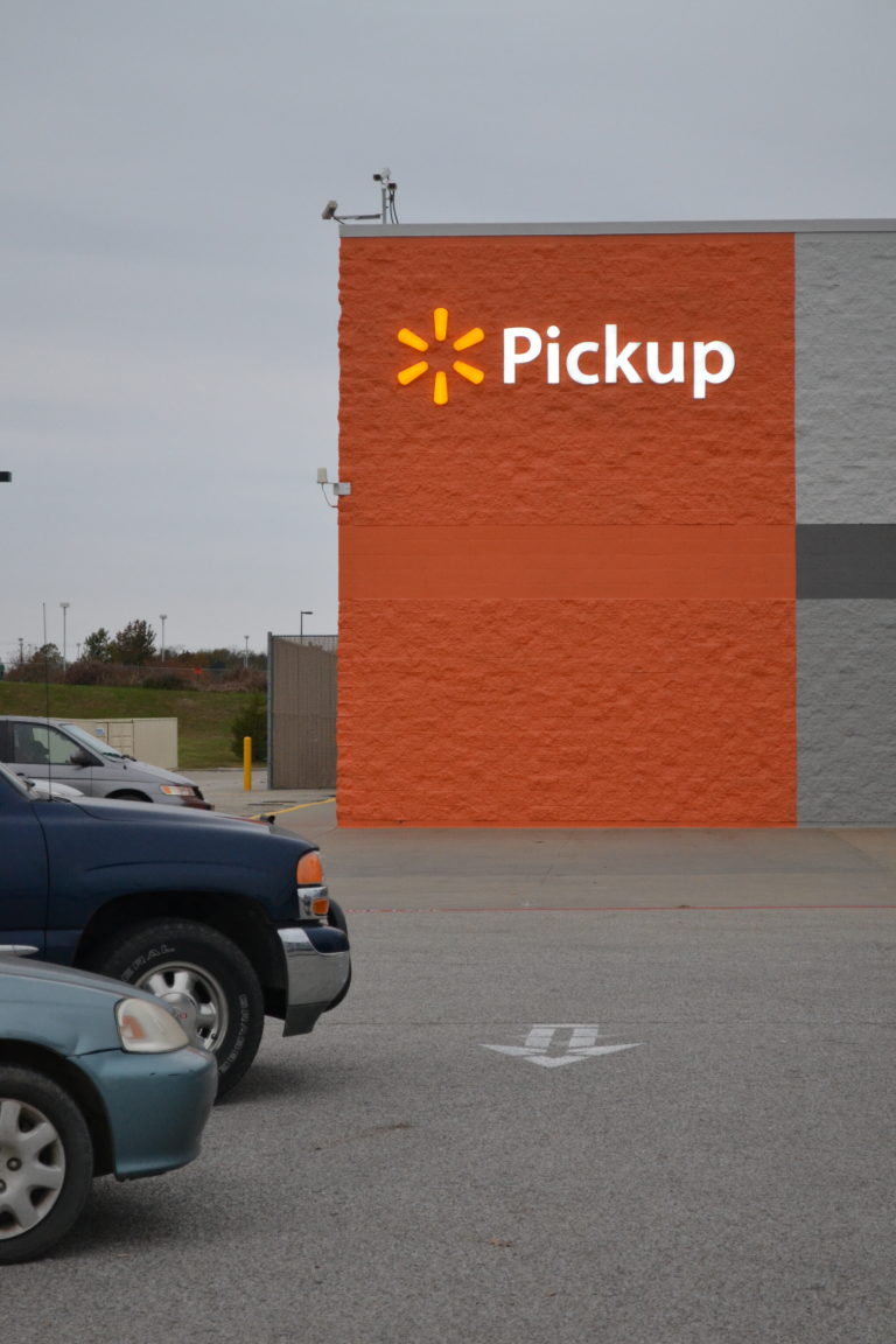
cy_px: 672
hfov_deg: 16.6
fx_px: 3080
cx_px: 448
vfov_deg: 24.6
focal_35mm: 82
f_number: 5.6
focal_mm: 55
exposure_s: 1/500
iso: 1600
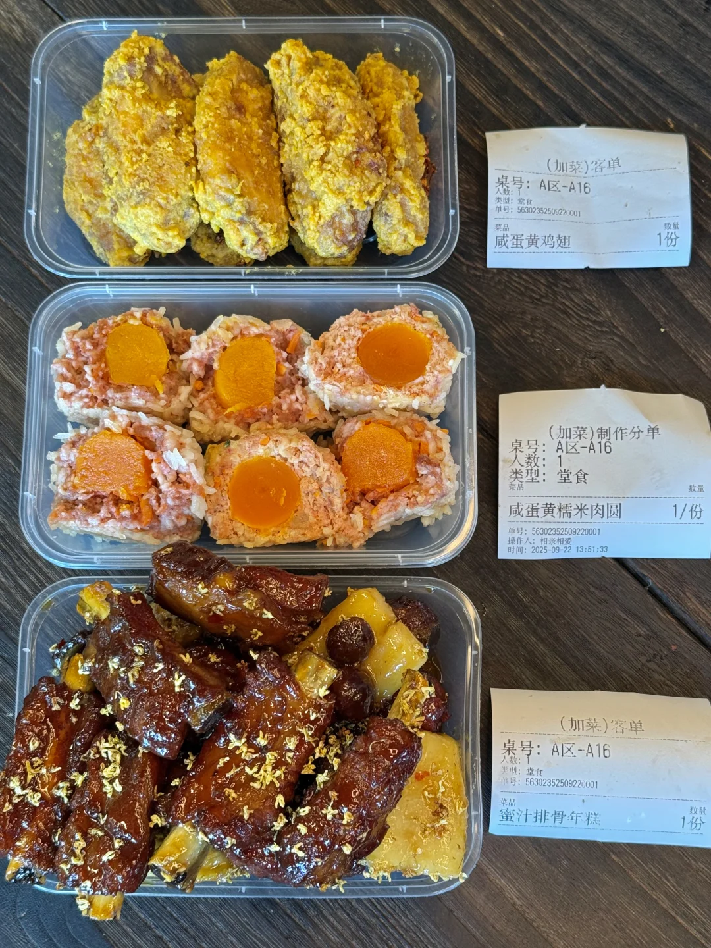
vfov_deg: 39.7
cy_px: 474
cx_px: 356
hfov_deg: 30.3
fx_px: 1315
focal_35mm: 48
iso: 100
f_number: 1.78
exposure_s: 1/84
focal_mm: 6.76
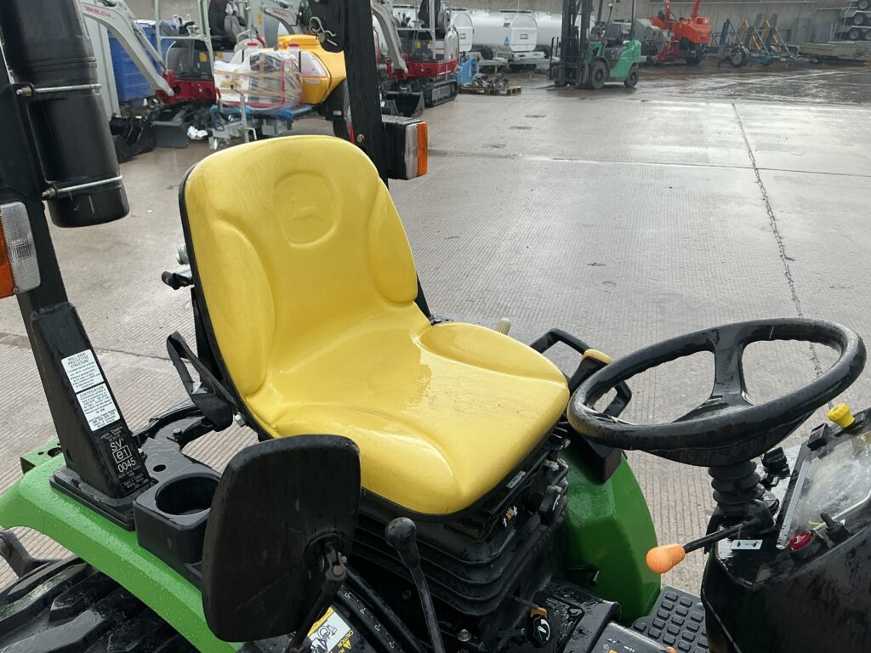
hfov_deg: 63.4
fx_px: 705
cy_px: 326
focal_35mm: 28
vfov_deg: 49.7
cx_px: 436
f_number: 1.8
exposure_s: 1/122
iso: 20
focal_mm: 3
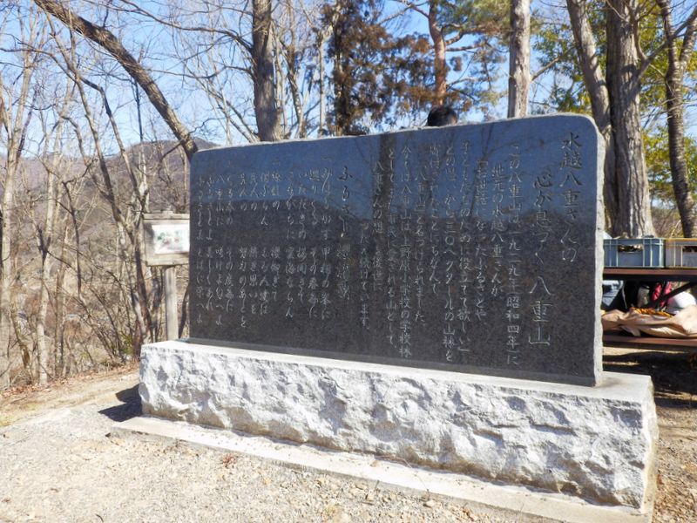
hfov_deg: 55.4
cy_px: 262
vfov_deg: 42.9
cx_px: 348
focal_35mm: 33
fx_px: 664
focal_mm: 5.9
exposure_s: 1/320
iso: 80
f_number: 3.7
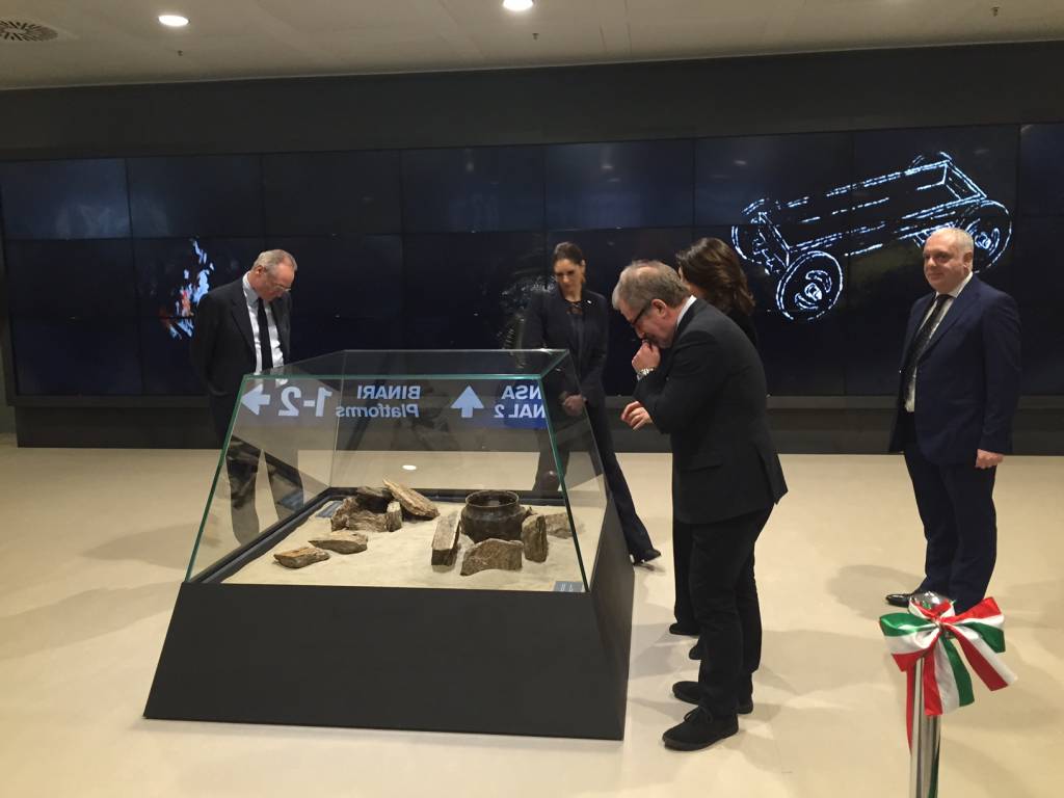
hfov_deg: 61.7
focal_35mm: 29
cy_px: 399
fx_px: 891
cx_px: 532
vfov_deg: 48.2
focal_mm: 4.15
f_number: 2.2
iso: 125
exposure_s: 1/30
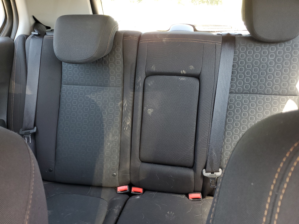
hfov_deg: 67.3
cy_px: 112
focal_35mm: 26
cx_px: 150
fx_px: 225
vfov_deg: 53.1
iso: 84
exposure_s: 1/60.2
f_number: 1.5
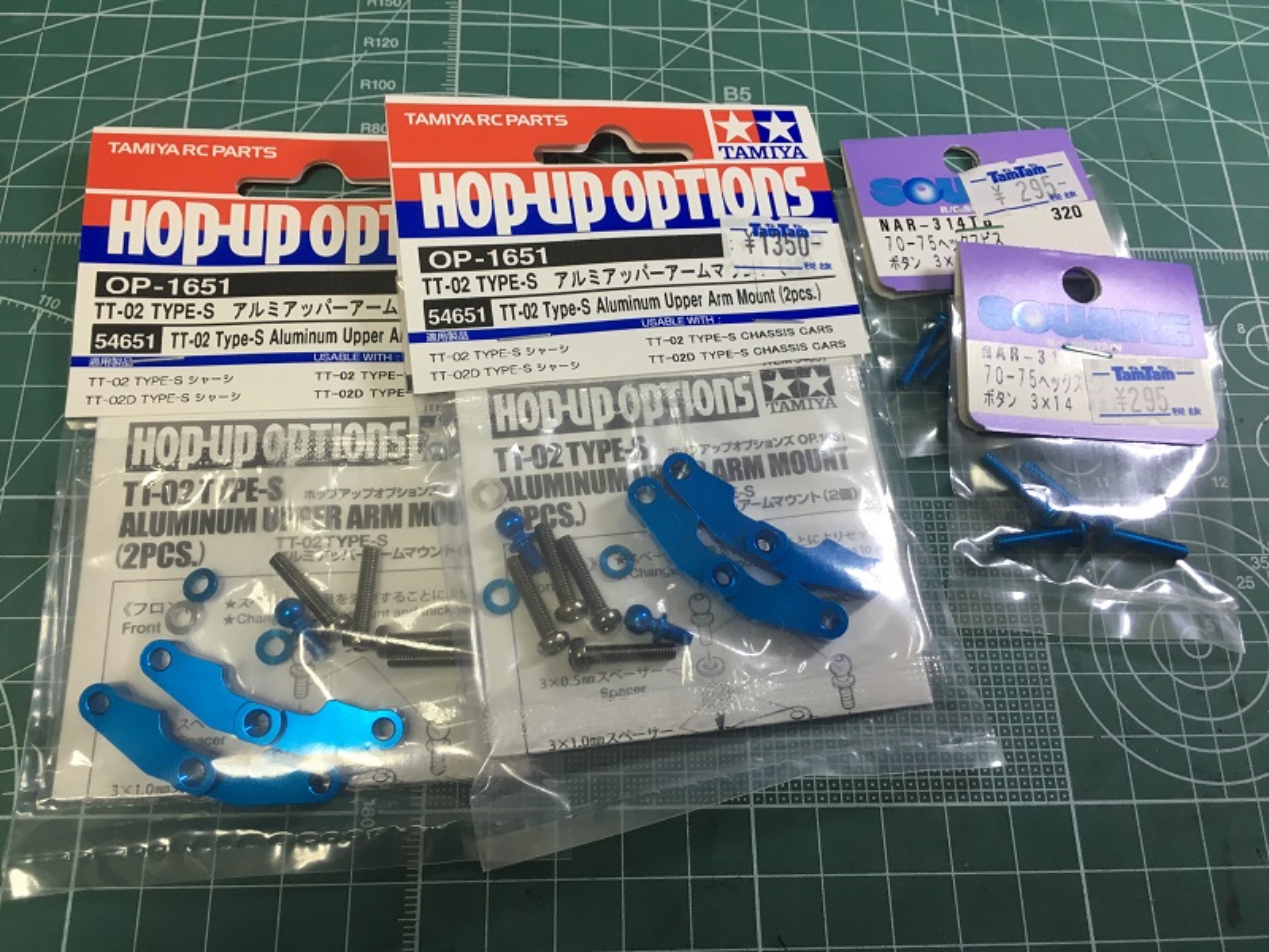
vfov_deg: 48.2
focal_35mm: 29
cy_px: 476
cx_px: 634
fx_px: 1063
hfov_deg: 61.7
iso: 50
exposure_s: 1/30
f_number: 2.2
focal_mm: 4.15
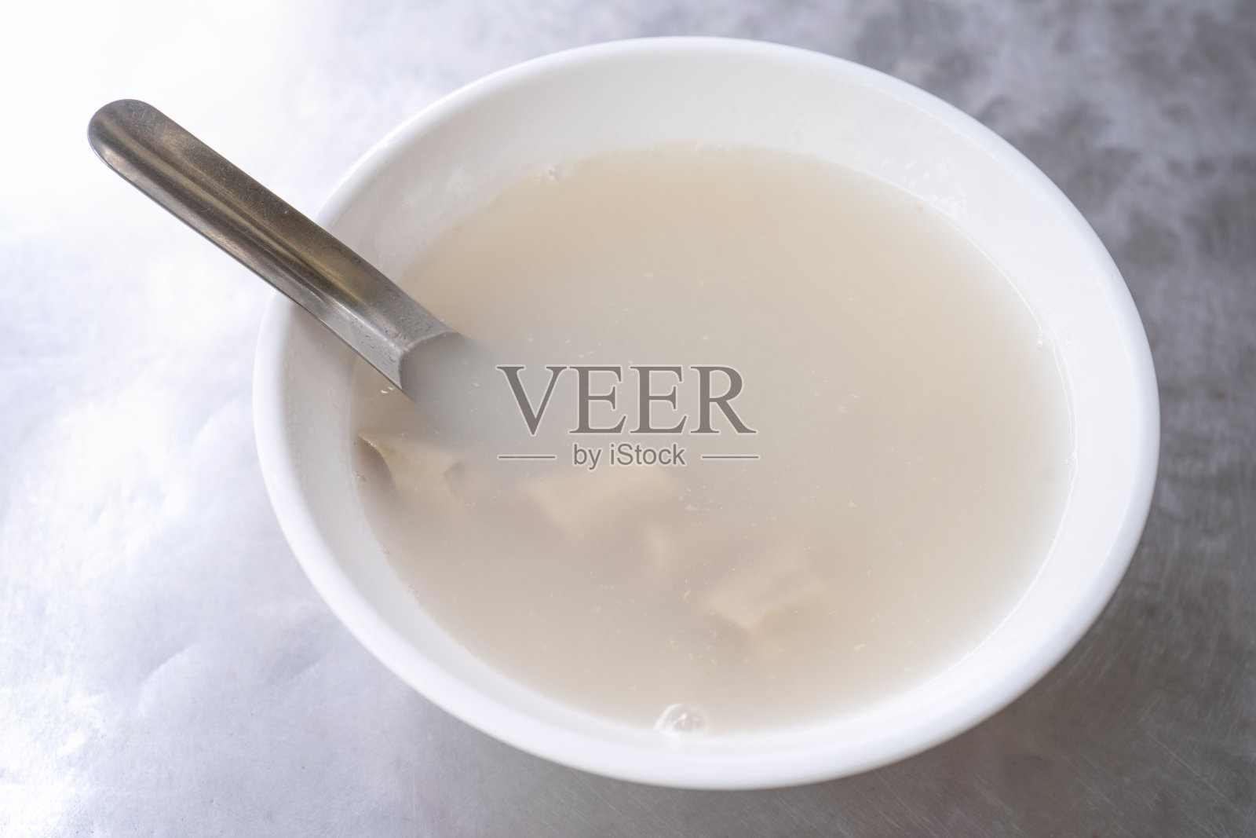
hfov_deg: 39.6
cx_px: 628
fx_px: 1744
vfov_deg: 27.0
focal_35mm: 50
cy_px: 419
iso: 160
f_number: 6.3
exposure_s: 1/100
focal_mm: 50
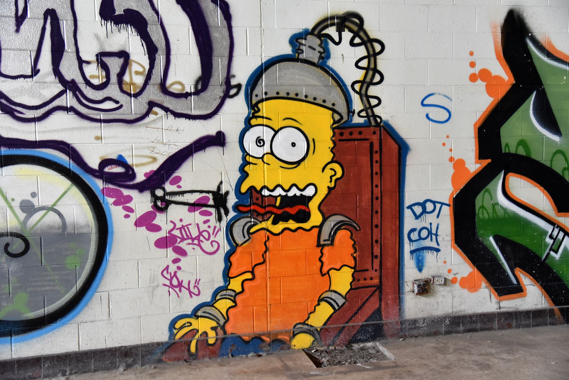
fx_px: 601
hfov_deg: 50.7
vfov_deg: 35.1
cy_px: 190
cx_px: 284
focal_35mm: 38
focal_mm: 38
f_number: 4
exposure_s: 1/40
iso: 3600
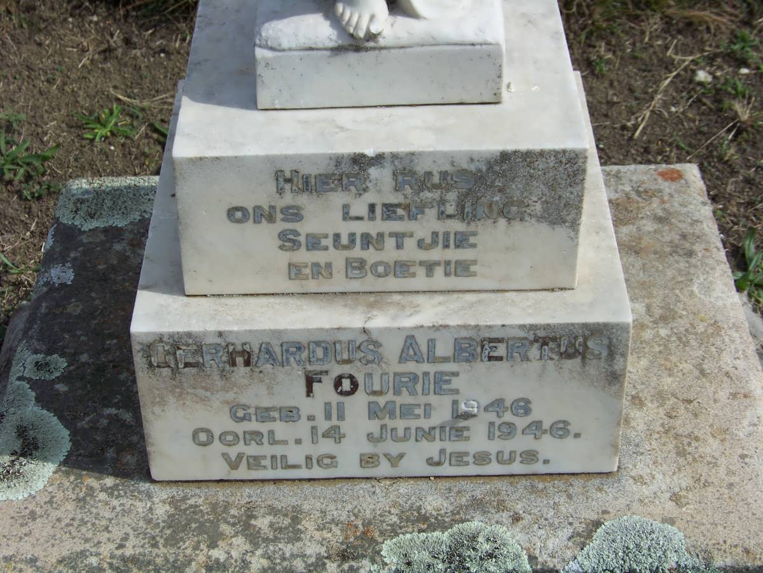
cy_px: 286
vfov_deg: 21.0
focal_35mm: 70
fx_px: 1543
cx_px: 382
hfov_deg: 27.8
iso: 64
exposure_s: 1/640
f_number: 4.5
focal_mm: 11.7
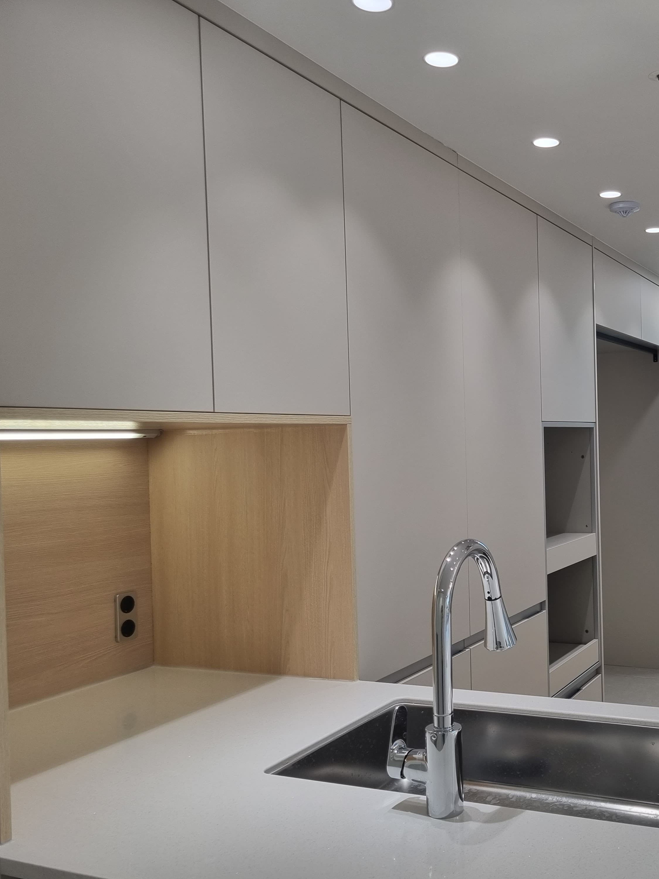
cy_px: 441
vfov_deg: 52.6
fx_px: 888
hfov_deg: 38.5
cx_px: 563
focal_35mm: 35
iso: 50
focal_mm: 5.4
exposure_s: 1/120
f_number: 1.8
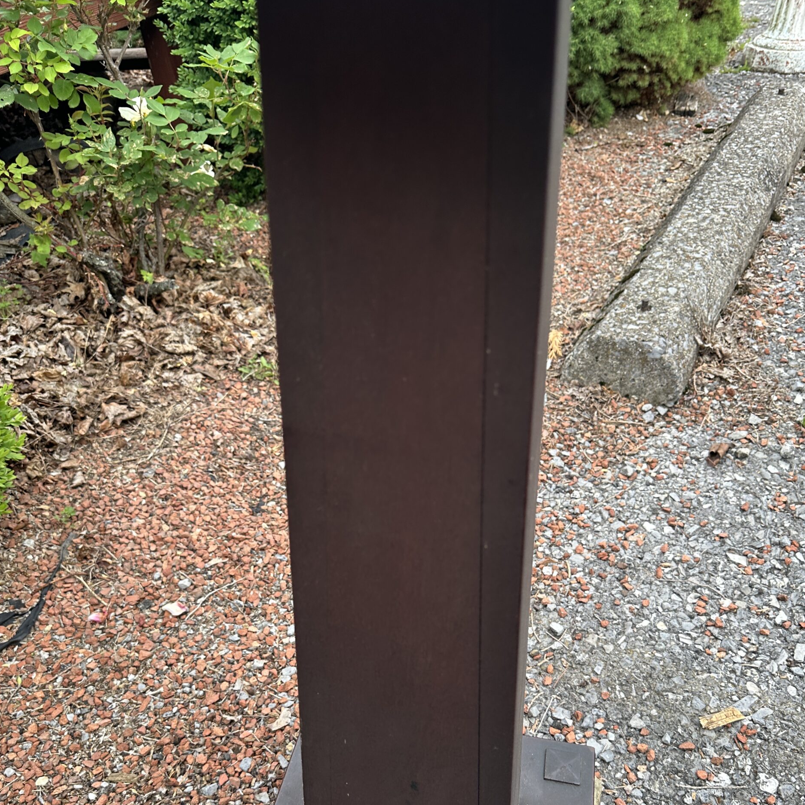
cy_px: 546
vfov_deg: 54.3
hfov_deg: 55.6
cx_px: 395
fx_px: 763
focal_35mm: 29
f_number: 1.78
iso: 100
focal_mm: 6.86
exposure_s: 1/121
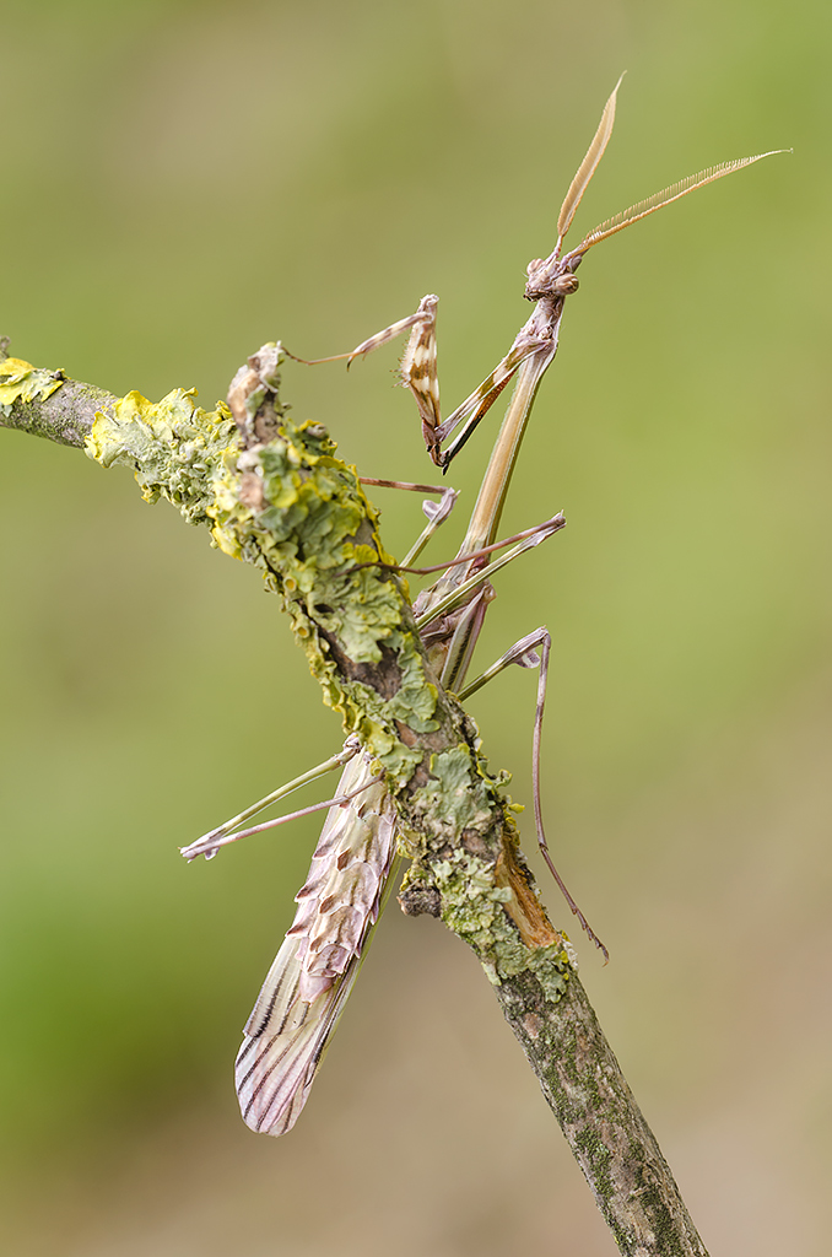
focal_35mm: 270
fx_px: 9404
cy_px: 628
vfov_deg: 7.6
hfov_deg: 5.1
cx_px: 416
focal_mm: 180
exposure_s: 1/13
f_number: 13
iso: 100
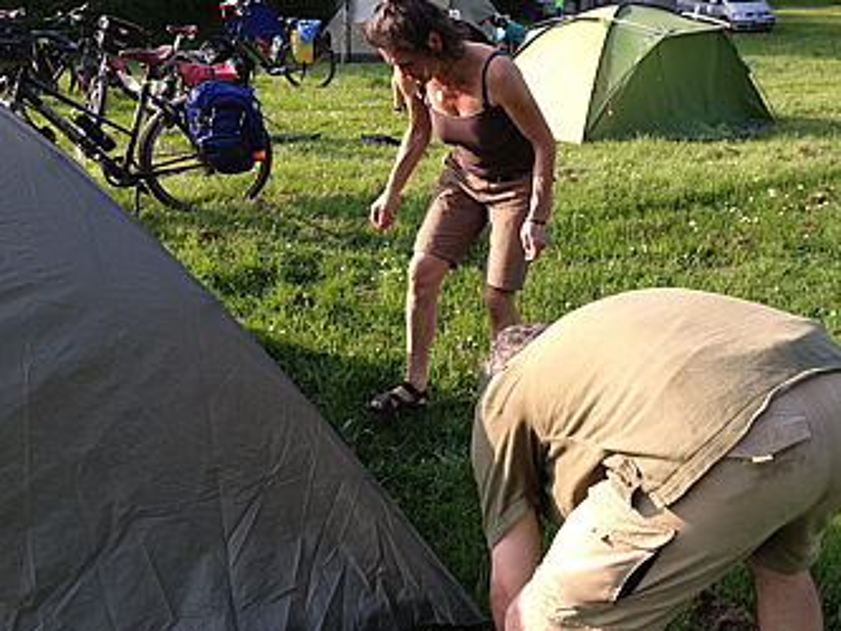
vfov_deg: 34.3
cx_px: 503
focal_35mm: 42
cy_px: 278
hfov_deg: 44.6
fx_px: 1021
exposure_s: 1/460
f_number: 2.4
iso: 50
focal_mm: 4.28
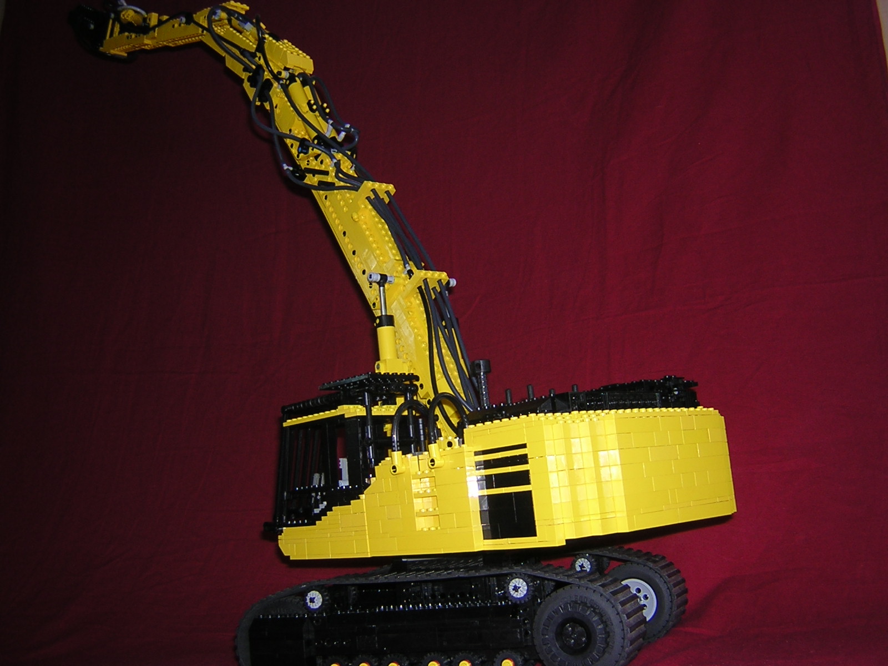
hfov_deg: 51.4
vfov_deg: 39.7
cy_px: 333
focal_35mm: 36
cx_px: 444
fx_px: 924
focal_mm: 4.7
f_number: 2.6
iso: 100
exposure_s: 1/60.1
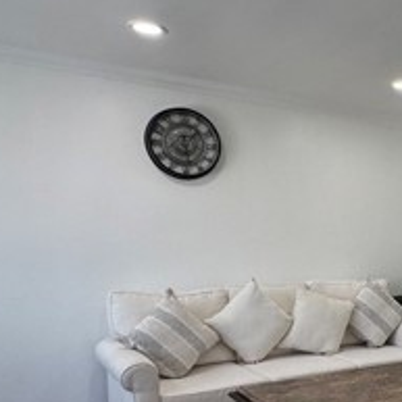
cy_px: 281
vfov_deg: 40.2
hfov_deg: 35.4
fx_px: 539
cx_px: 435
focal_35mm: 41
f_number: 2.2
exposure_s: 1/120
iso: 125
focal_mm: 2.22
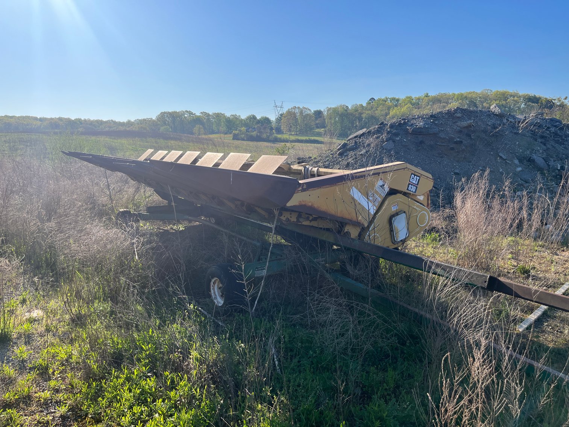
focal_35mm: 26
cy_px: 214
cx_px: 284
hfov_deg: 67.3
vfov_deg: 53.1
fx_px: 427
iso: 50
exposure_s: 1/3049
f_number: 1.6
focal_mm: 5.1
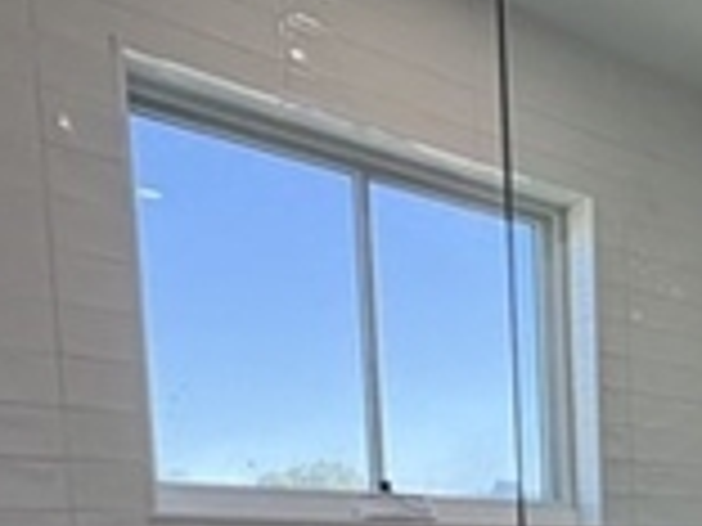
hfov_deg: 30.0
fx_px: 933
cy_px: 645
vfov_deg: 27.4
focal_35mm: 46
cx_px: 974
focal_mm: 2.22
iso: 100
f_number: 2.2
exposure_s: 1/141
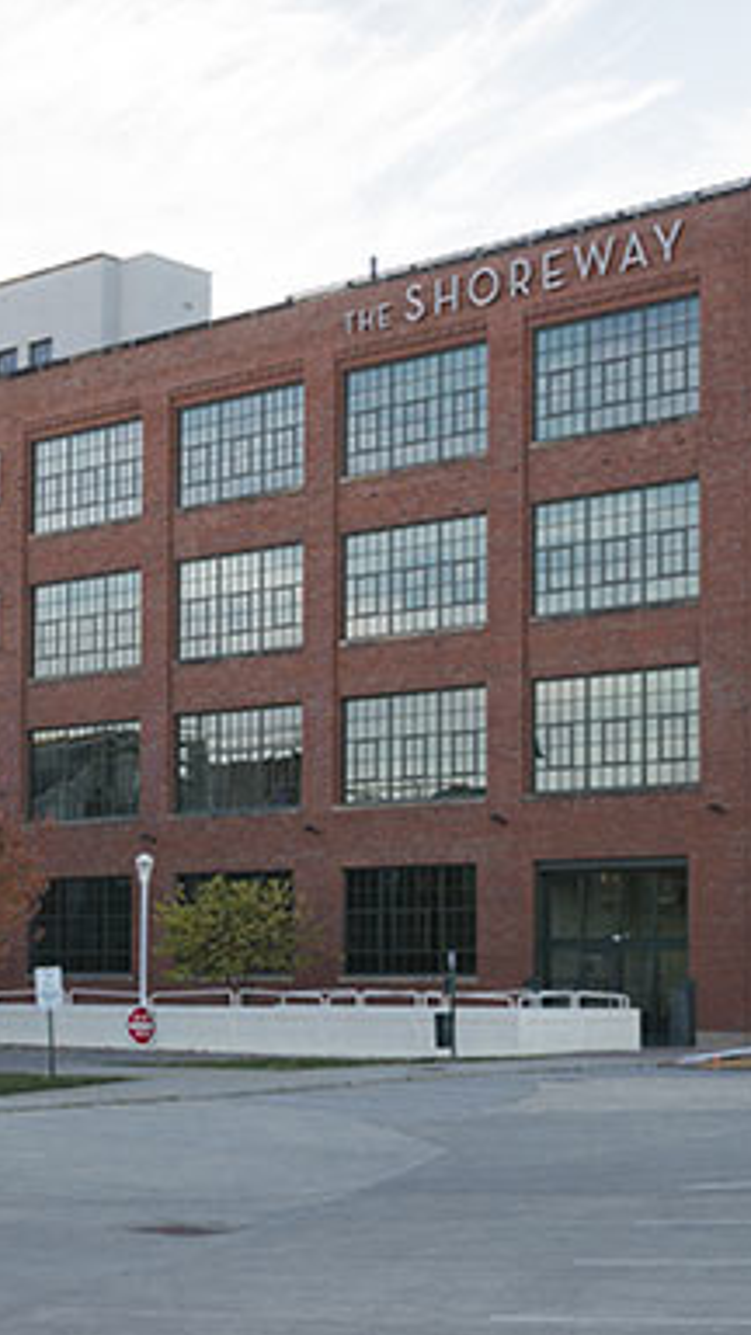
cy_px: 669
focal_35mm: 57
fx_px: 2018
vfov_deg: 36.6
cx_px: 302
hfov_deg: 21.1
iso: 400
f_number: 13
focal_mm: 36
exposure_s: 1/180
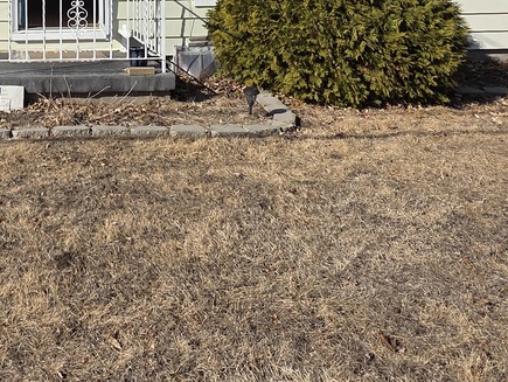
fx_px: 632
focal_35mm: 43
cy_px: -56
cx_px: 49
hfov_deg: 40.4
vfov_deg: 29.7
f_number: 1.9
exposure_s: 1/3009
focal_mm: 2.2
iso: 40
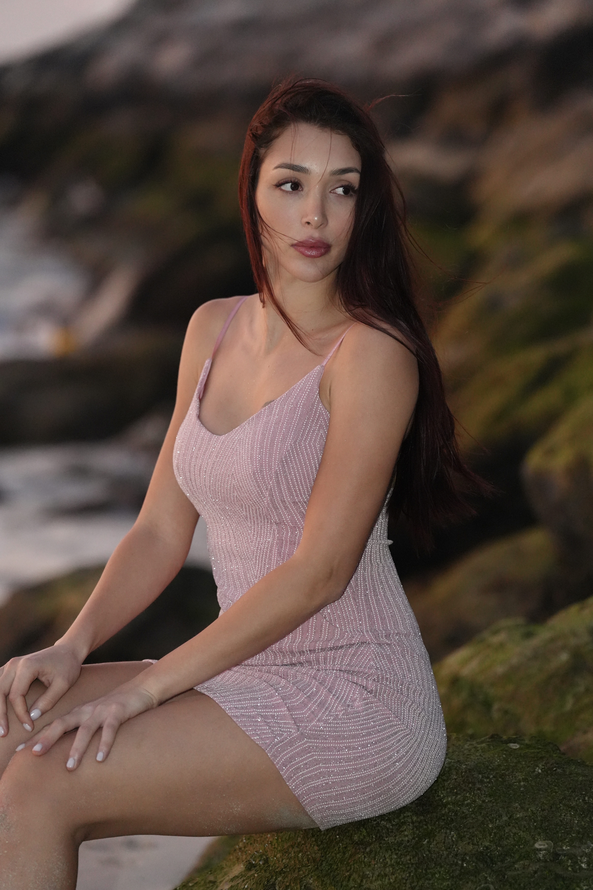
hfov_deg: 9.6
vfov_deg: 14.3
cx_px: 296
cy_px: 445
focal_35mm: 143
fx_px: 3533
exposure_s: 1/160
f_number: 3.2
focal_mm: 143
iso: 6400
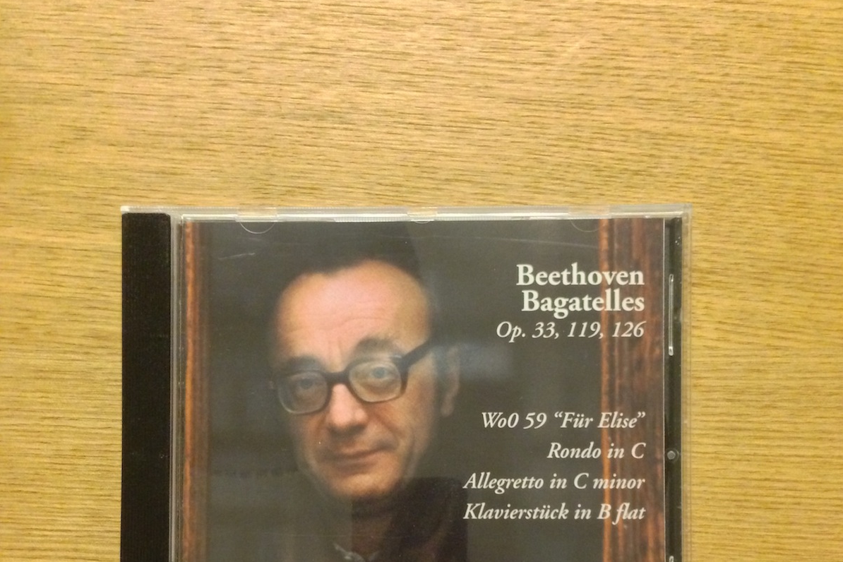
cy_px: 479
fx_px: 1077
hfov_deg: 42.7
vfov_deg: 28.4
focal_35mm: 46
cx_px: 422
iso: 640
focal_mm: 4.13
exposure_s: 1/15
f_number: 2.4
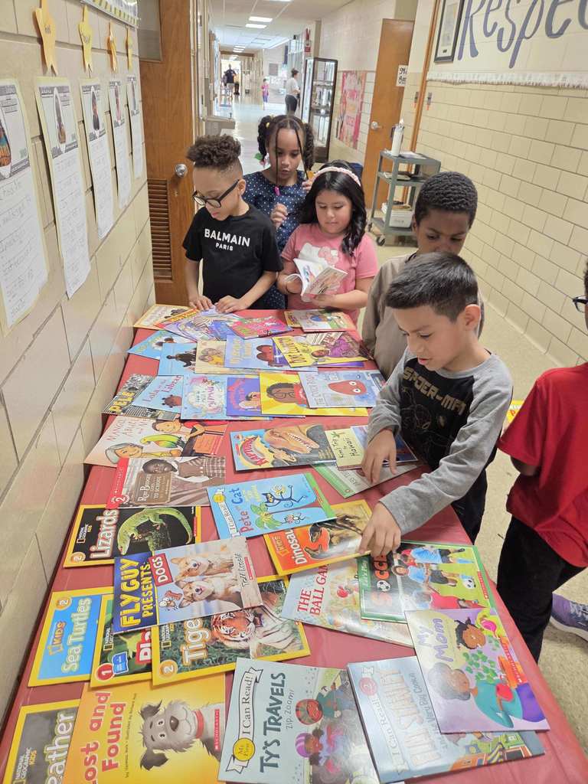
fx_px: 521
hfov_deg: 58.9
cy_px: 392
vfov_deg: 73.9
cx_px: 294
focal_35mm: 23
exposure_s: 1/120
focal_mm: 5.4
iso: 320
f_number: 1.8
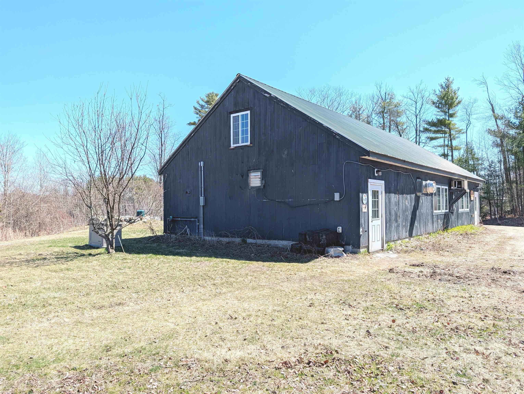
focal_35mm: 24
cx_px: 262
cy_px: 197
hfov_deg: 71.5
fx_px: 364
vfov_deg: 56.9
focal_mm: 6.9
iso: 18
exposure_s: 1/6579
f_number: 1.68
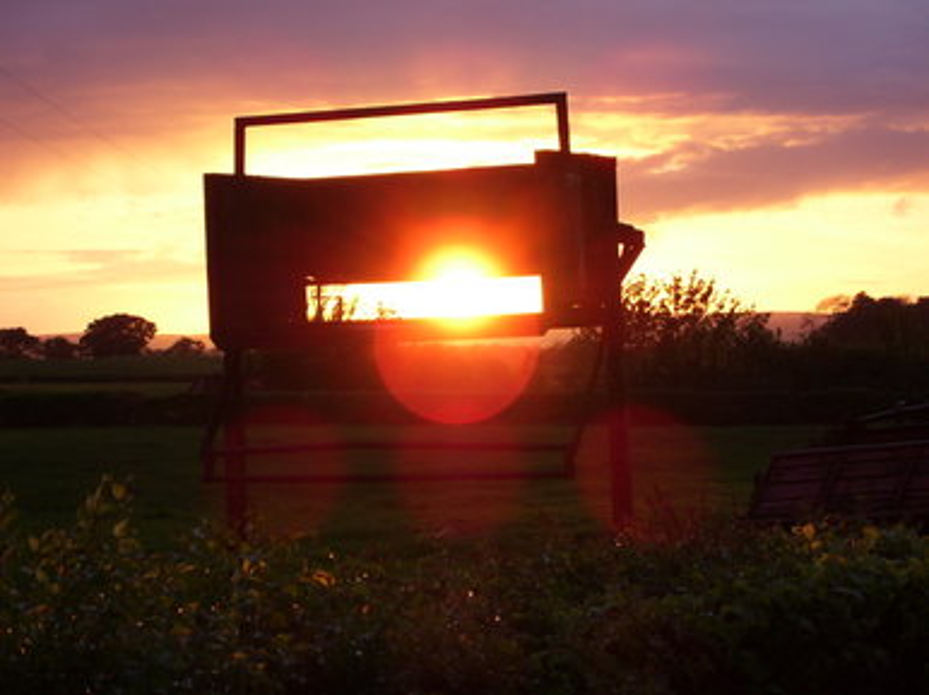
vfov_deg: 13.7
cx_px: 464
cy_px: 348
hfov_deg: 18.2
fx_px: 2897
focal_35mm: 108
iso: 80
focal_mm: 18
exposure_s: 1/90
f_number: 4.6
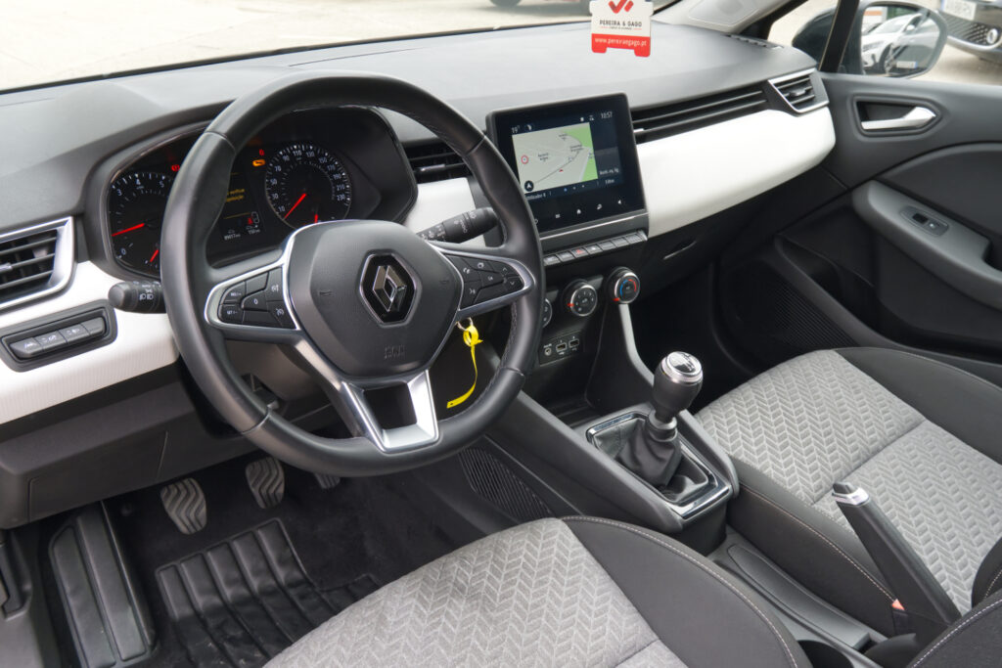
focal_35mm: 32
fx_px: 891
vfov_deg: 41.1
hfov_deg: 58.7
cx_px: 501
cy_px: 334
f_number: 9
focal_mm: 21.5
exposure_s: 1/125
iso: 2000
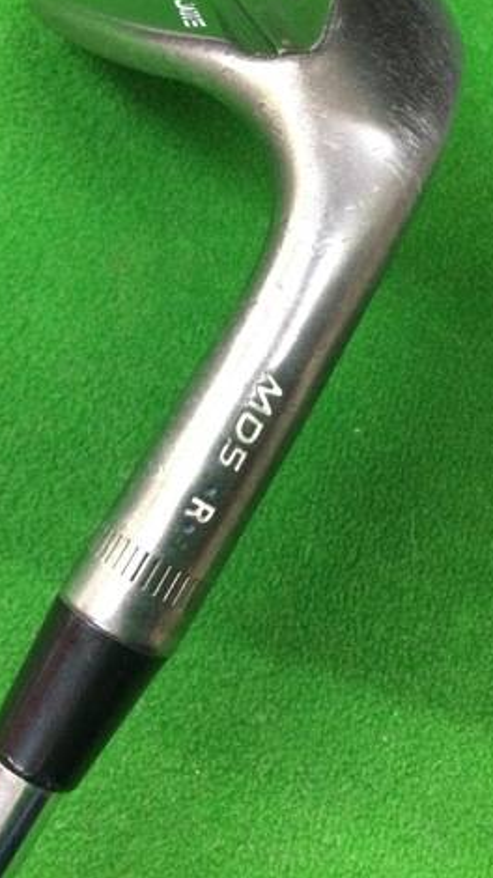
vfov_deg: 44.6
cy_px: 432
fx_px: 1070
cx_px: 192
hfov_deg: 25.9
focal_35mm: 46
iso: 250
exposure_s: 1/30
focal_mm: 3.3
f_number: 2.4
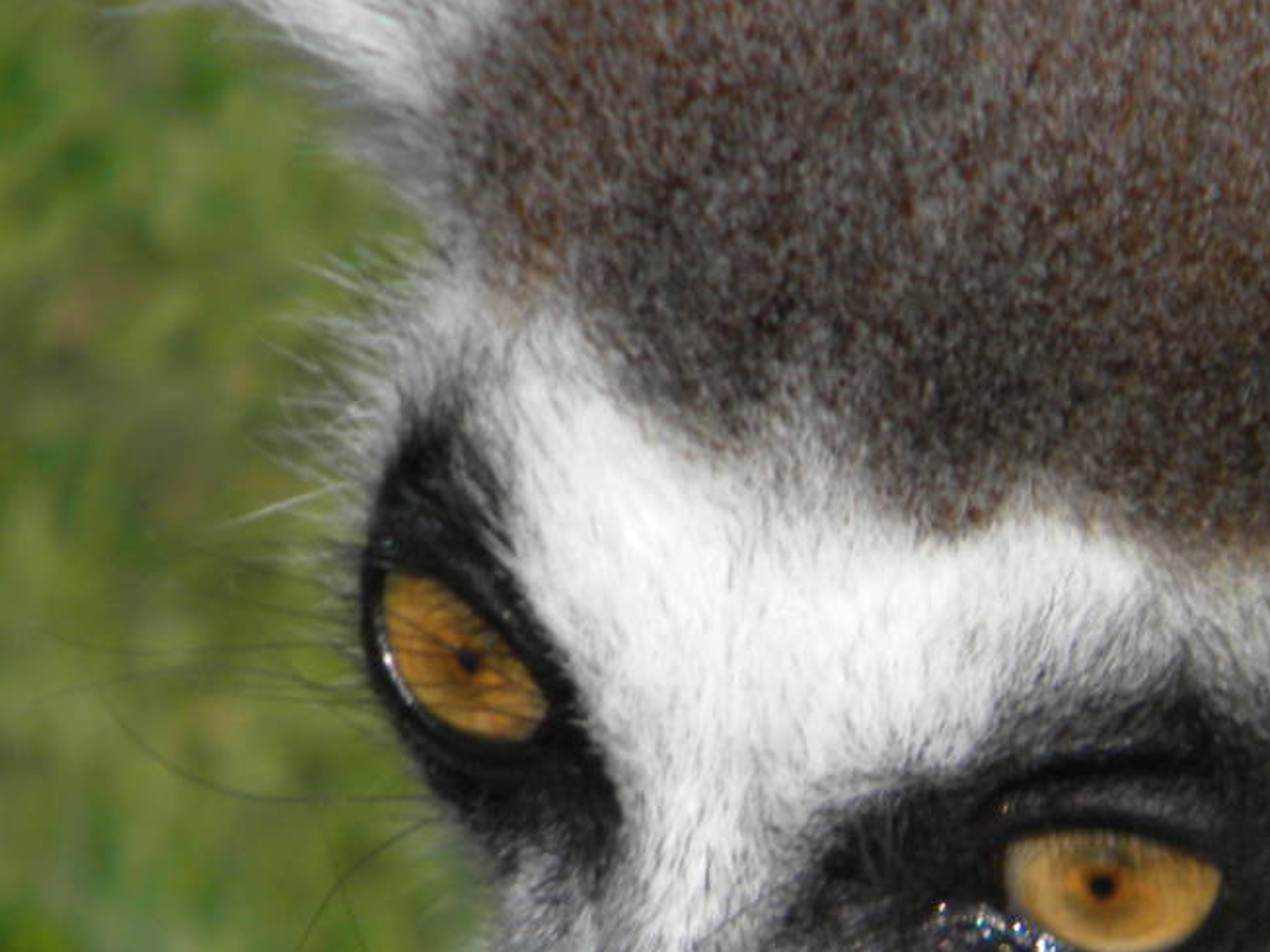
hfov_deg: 2.0
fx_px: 37275
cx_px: 1040
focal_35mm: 1016
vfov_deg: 1.5
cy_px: 697
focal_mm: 75
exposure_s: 1/490
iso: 80
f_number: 5.4
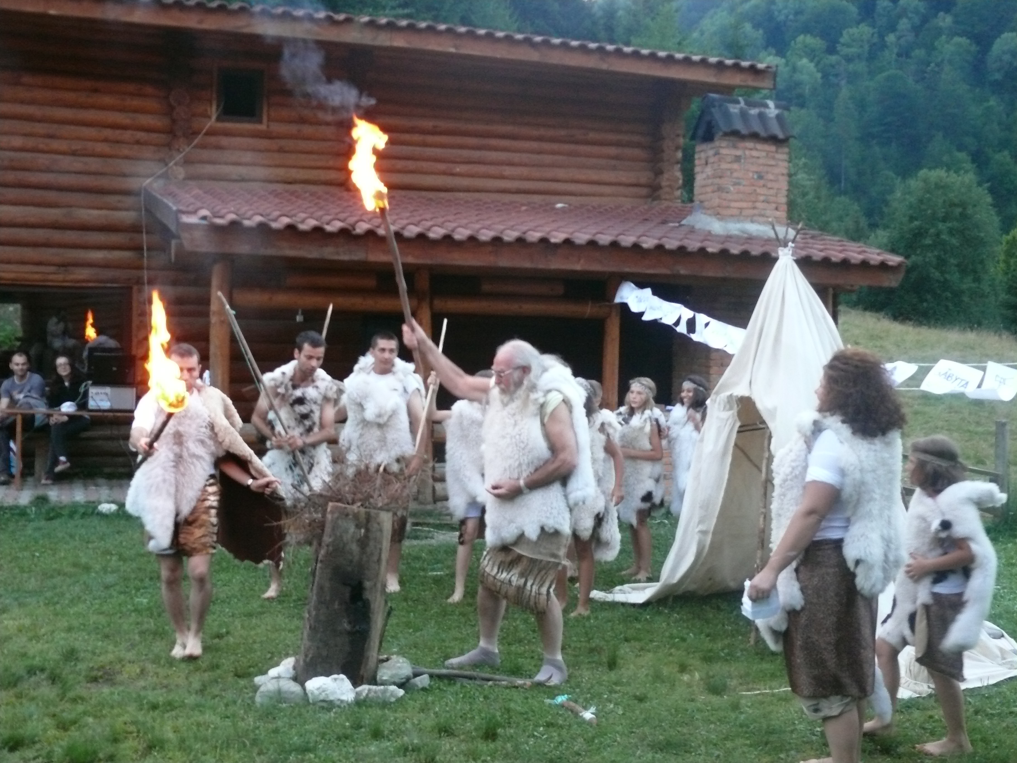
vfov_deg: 32.9
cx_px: 508
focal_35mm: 44
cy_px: 382
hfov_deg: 42.9
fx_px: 1293
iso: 400
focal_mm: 9.3
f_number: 3.2
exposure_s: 1/40
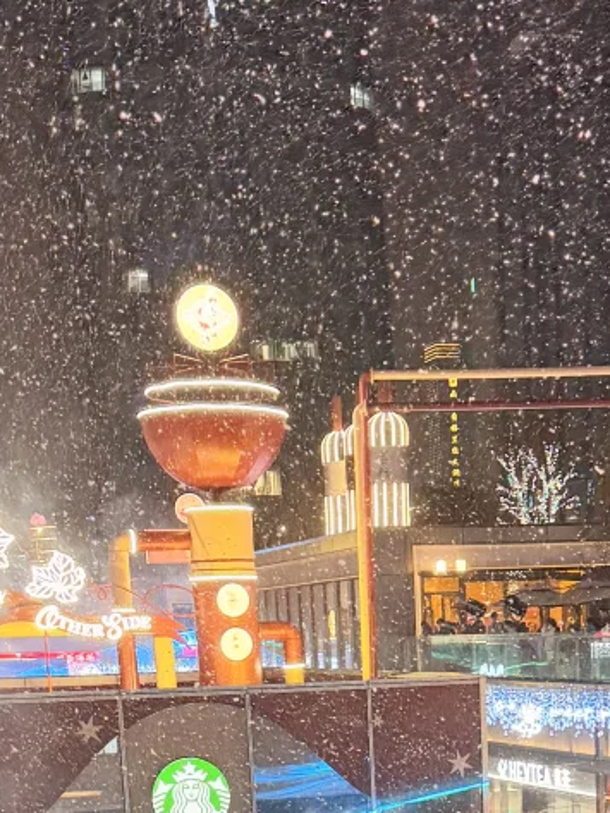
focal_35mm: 73
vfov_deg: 24.3
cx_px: 459
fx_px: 1714
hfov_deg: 20.0
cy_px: 968
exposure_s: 1/60
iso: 500
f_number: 1.78
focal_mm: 6.76
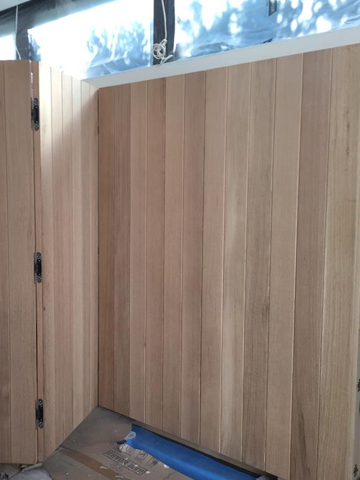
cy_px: 242
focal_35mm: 39
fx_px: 541
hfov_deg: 36.3
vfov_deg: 47.9
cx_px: 106
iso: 32
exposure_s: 1/121
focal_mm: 4.15
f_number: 2.2
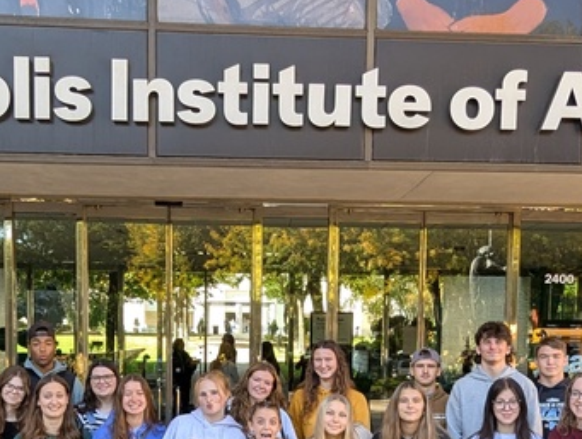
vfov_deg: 29.0
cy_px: 406
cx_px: 285
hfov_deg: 39.6
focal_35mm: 48
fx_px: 808
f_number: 2.2
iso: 73
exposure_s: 1/182
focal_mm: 2.35
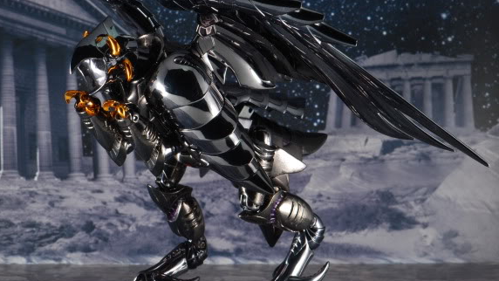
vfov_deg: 6.6
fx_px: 2443
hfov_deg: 11.7
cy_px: 151
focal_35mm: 185
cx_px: 247
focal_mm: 105
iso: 400
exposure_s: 1/60
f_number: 16
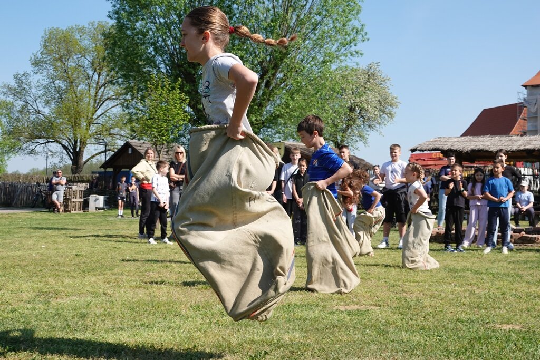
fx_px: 750
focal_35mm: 50
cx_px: 270
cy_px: 180
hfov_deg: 39.6
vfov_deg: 27.0
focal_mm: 18.21
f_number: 4
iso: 100
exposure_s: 1/800
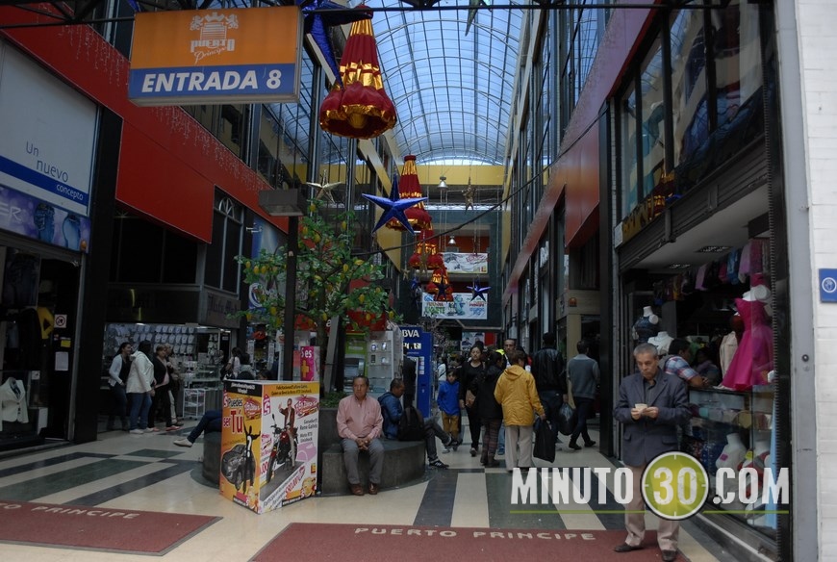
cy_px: 281
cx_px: 418
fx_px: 629
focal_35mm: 27
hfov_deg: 67.3
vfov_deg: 48.1
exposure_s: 1/320
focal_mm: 18
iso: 400
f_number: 4
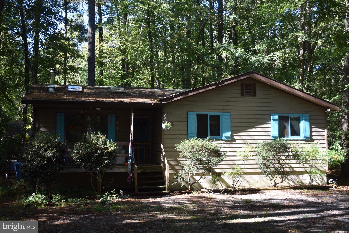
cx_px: 174
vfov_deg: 29.9
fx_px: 436
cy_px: 116
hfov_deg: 43.6
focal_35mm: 45
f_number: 5
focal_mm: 30
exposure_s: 1/100
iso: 100
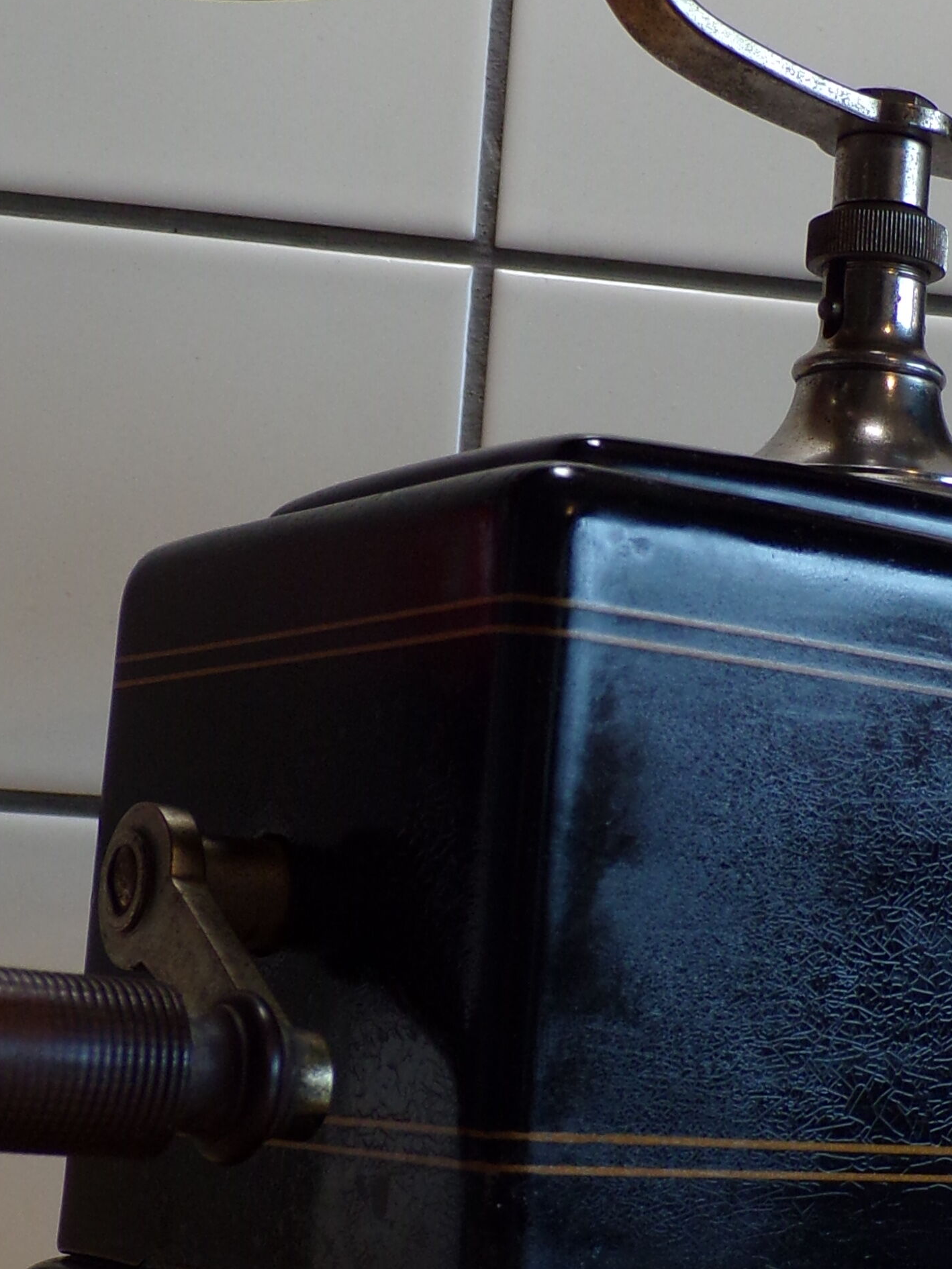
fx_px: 2860
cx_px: 799
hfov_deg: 18.7
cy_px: 604
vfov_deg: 25.0
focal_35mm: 78
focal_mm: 5.8
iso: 114
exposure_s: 1/40
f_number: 3.2
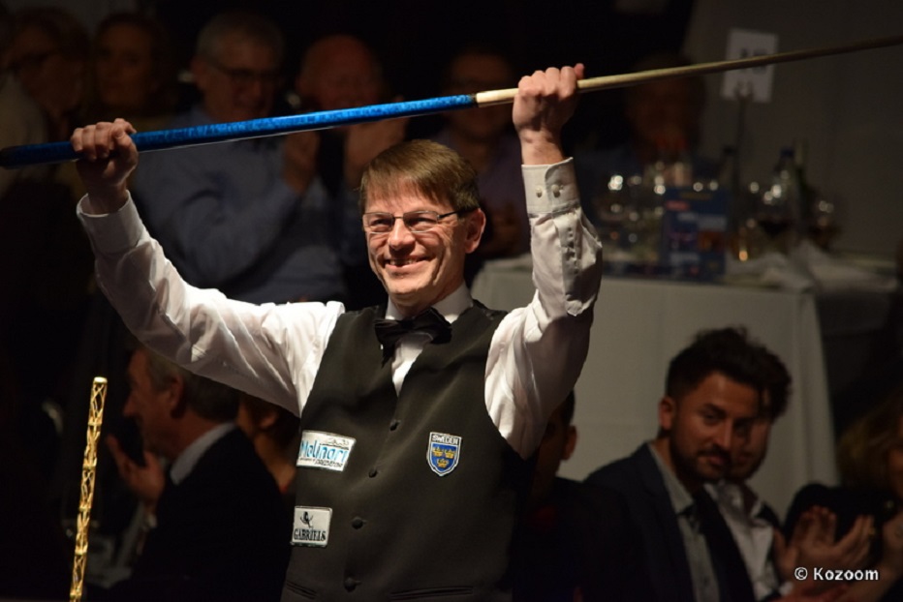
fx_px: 7339
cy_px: 301
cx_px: 452
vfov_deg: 4.7
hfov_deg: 7.0
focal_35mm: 292
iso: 800
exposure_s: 1/200
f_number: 5
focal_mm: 195
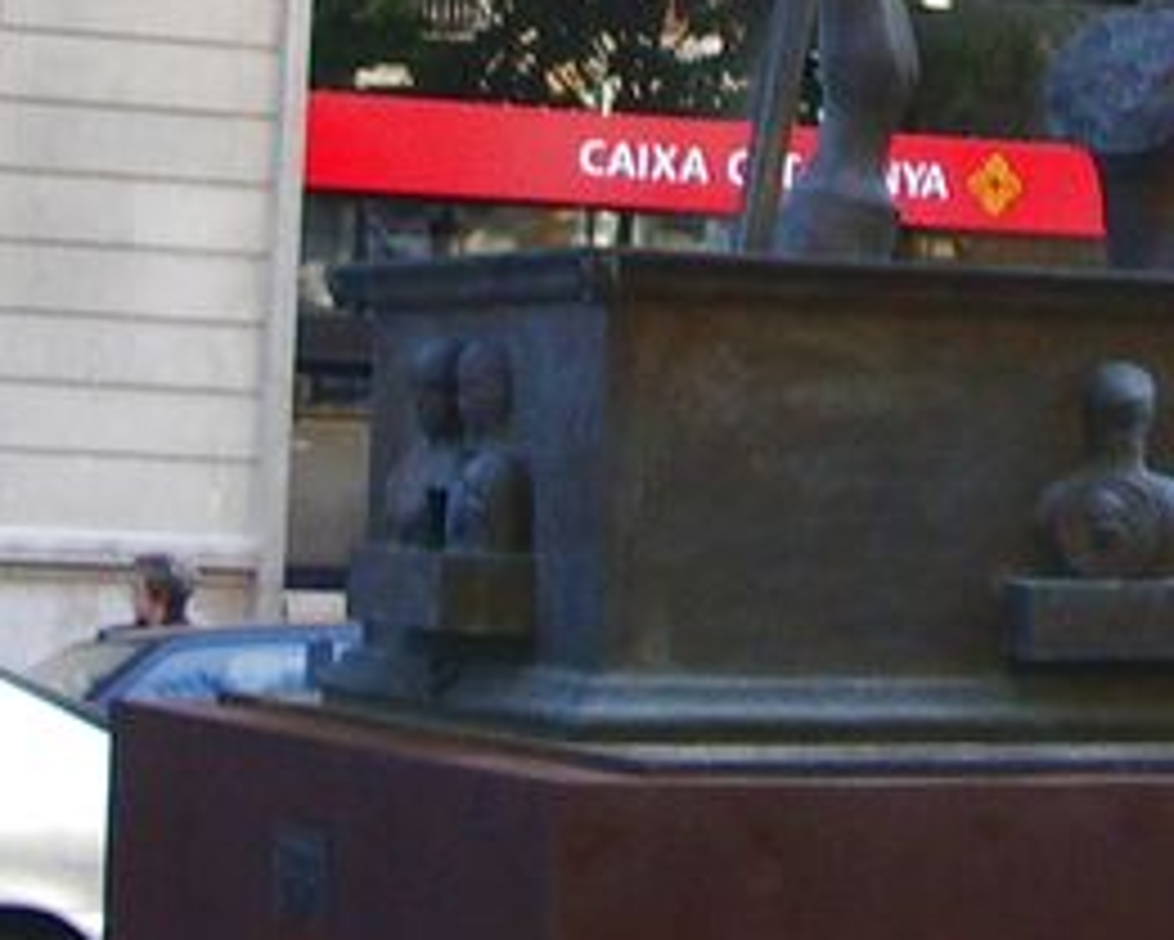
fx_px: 4658
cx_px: 963
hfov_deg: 14.3
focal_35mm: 134
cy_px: -94
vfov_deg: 11.4
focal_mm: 5.8
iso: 100
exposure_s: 1/100
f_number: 2.6
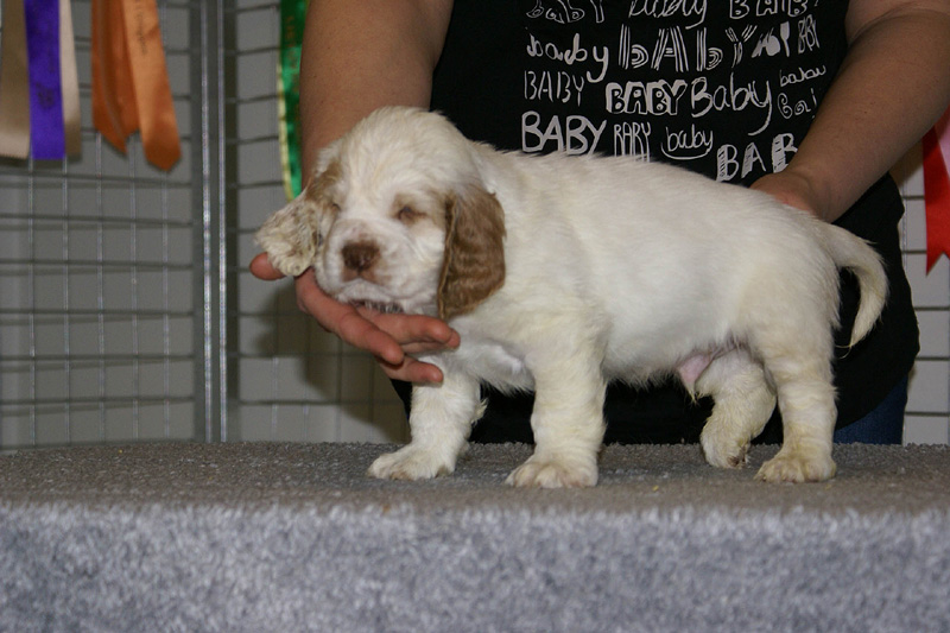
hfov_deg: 19.5
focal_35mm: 105
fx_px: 2770
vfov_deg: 13.0
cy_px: 316
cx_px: 475
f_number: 5.6
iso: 400
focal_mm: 70
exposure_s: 1/125
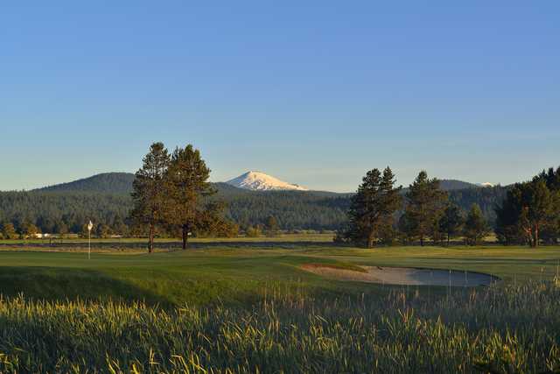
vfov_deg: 22.6
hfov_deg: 33.4
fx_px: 933
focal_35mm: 60
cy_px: 187
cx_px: 280
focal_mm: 60
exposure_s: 1/60
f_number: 16
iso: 250
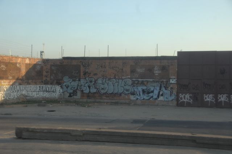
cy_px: 77
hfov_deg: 35.1
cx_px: 116
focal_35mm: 57
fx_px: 367
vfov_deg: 23.7
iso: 500
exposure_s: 1/400
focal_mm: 38
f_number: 5.3
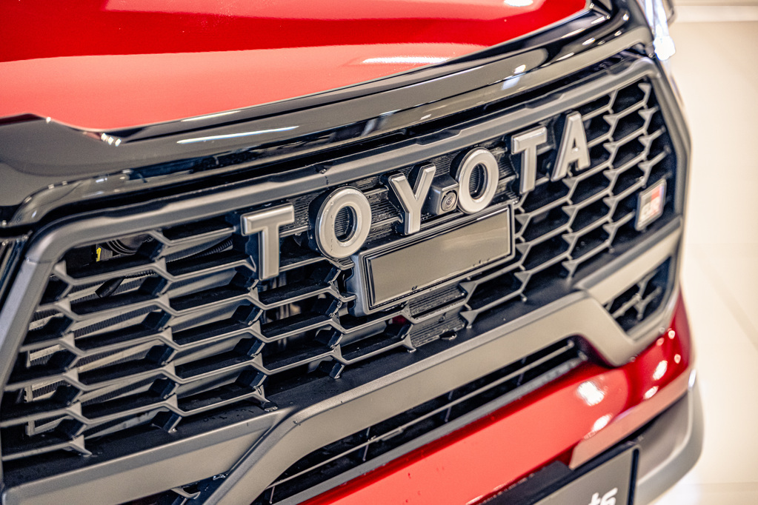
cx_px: 379
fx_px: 1579
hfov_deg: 27.0
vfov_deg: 18.2
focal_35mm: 75
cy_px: 252
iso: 1800
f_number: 2.8
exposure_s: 1/100
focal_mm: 75
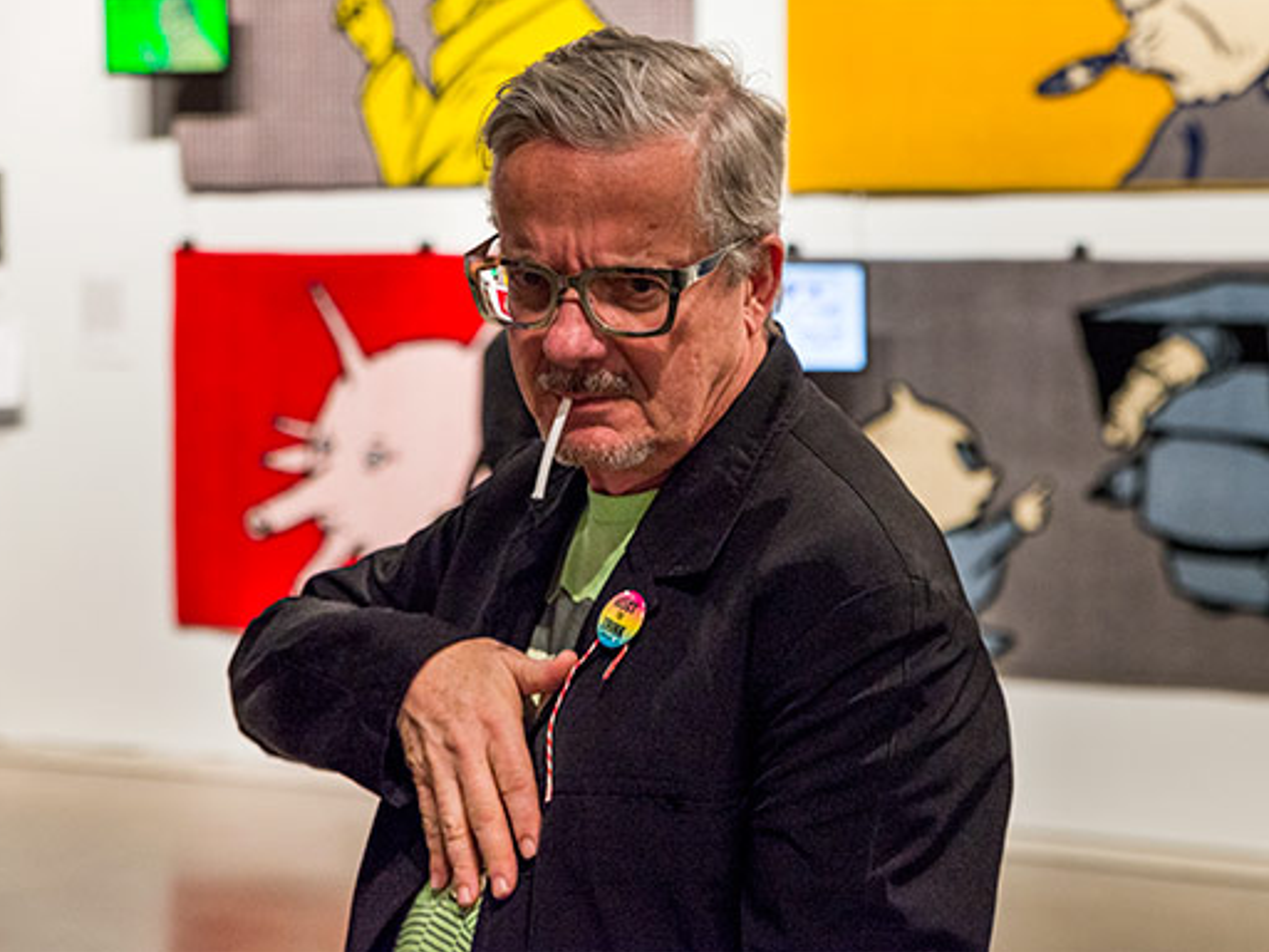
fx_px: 2236
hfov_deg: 31.7
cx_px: 639
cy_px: 475
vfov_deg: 24.0
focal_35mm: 61
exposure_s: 1/180
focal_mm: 56
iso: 1250
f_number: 4.8
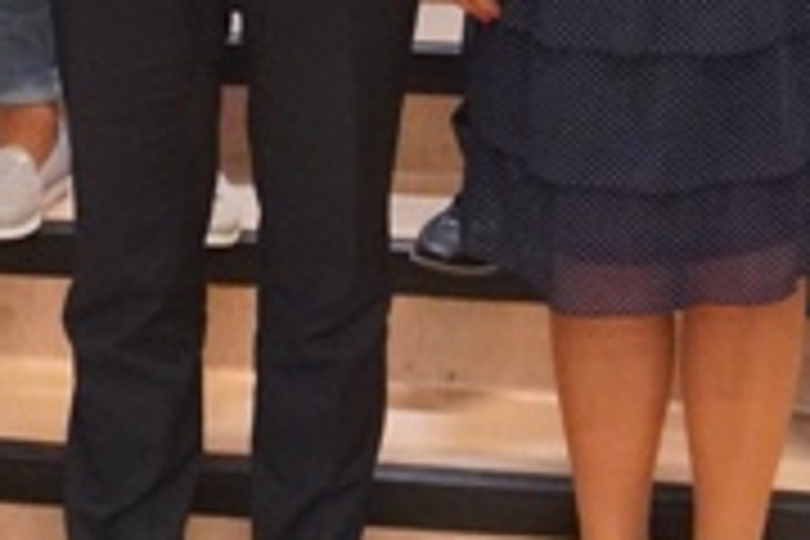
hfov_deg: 12.9
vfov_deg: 8.5
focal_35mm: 158
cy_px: -220
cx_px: 79
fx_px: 3561
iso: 6400
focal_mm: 23
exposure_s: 1/125
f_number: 4
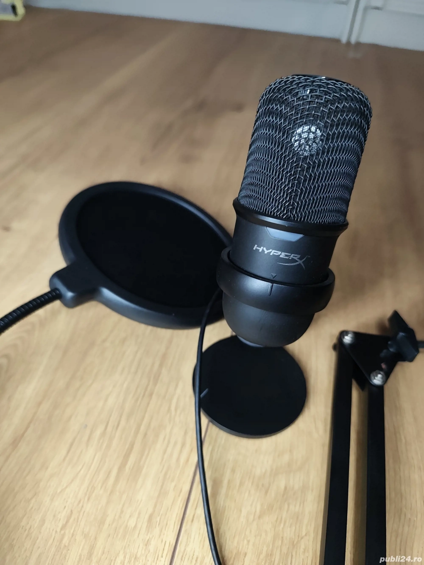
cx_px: 212
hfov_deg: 58.9
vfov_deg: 73.9
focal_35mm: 23
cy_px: 282
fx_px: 376
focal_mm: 6.19
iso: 1000
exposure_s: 1/25
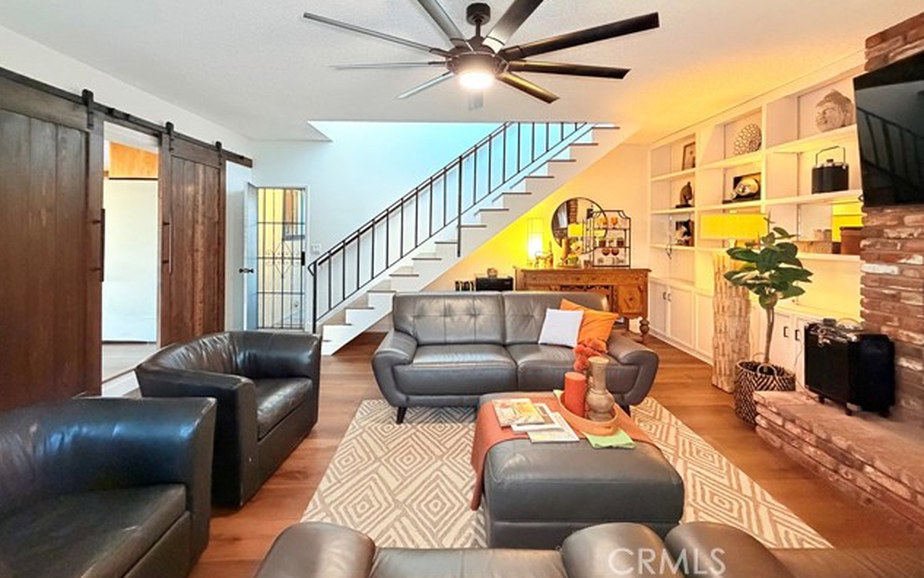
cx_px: 460
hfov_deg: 101.4
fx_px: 378
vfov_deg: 74.0
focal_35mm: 15
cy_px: 232
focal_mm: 2.22
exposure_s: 1/60
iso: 640
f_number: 2.2
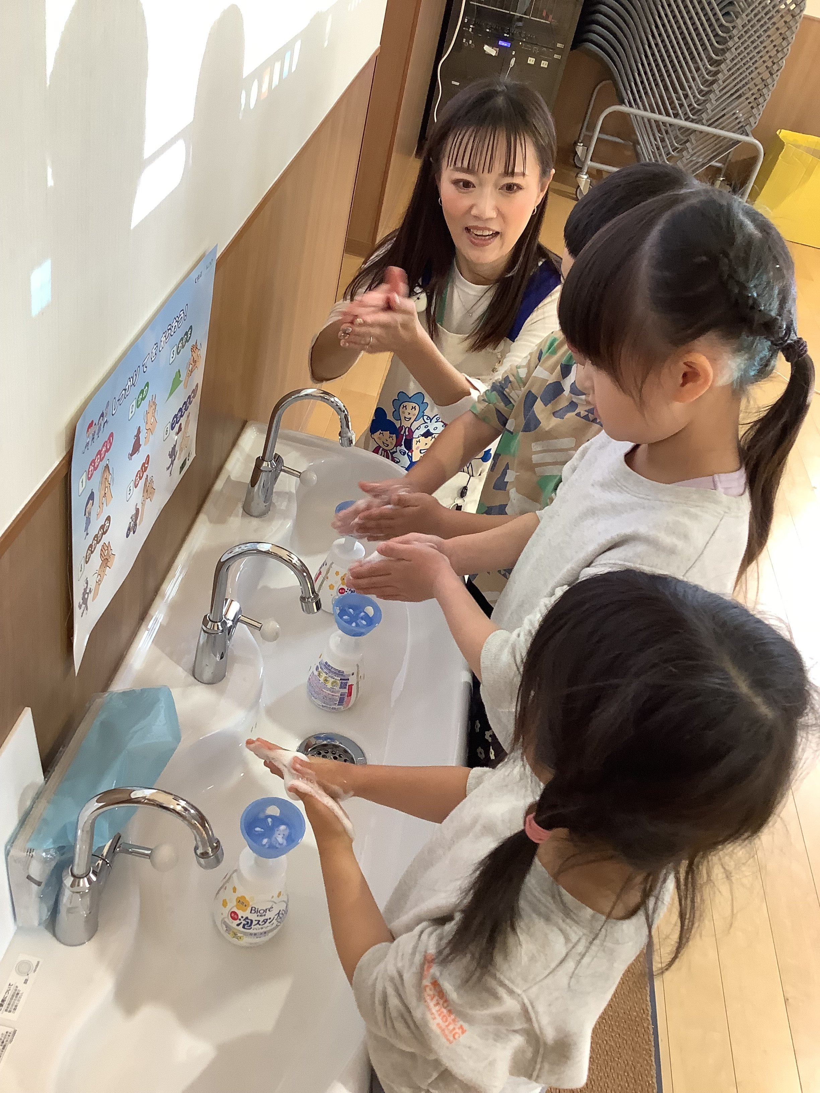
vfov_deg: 58.4
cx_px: 410
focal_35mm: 31
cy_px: 546
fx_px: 979
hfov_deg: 45.4
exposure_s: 1/50
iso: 125
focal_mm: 3.3
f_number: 2.4
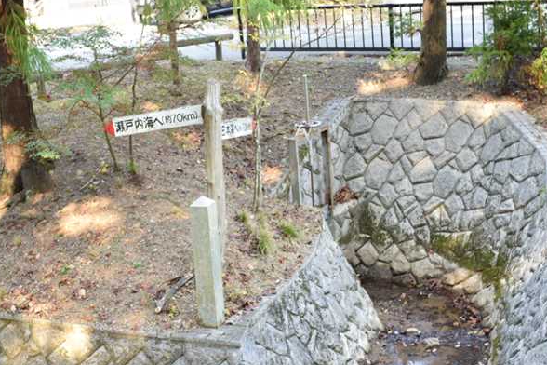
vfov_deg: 21.9
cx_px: 249
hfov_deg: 32.4
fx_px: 942
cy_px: 232
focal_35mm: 62
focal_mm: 30
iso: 320
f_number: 5.6
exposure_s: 1/60
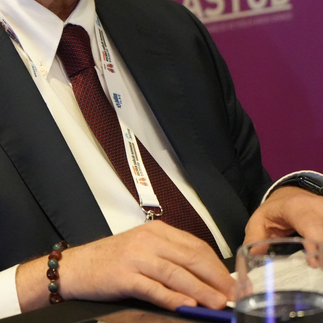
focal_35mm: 190
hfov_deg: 9.2
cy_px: 14
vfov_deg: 9.2
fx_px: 2006
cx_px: 146
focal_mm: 70
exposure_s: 1/160
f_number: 4
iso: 8000
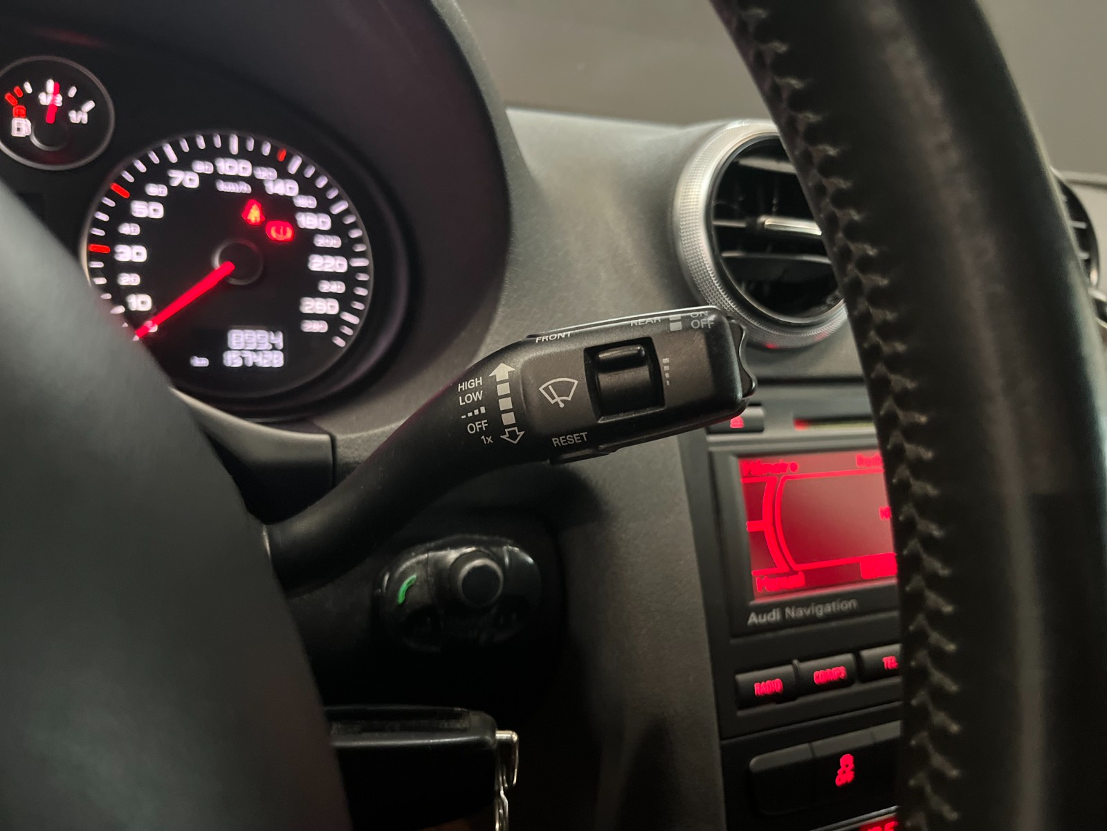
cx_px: 554
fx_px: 831
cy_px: 416
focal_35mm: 26
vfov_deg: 53.1
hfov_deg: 67.3
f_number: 1.6
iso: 640
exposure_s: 1/29
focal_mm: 5.1
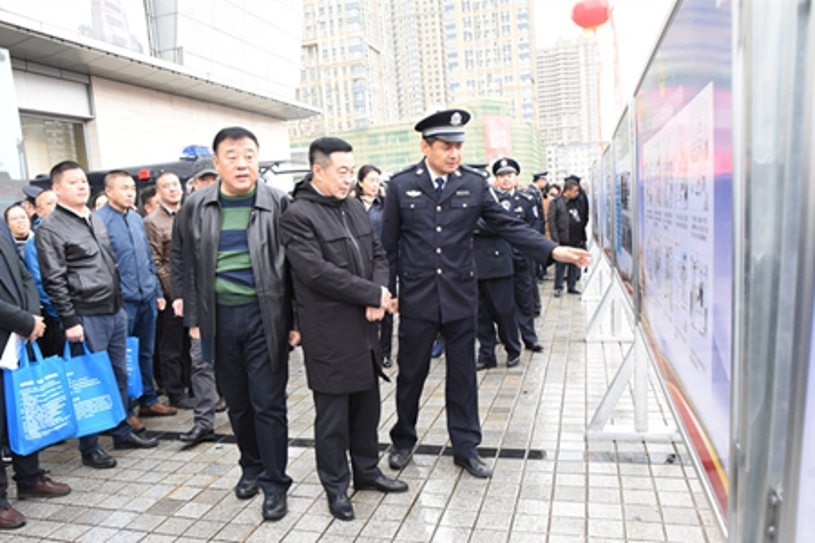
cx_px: 408
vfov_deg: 24.6
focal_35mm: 55
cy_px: 272
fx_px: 1245
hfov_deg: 36.2
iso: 2000
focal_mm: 55
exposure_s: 1/250
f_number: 6.3
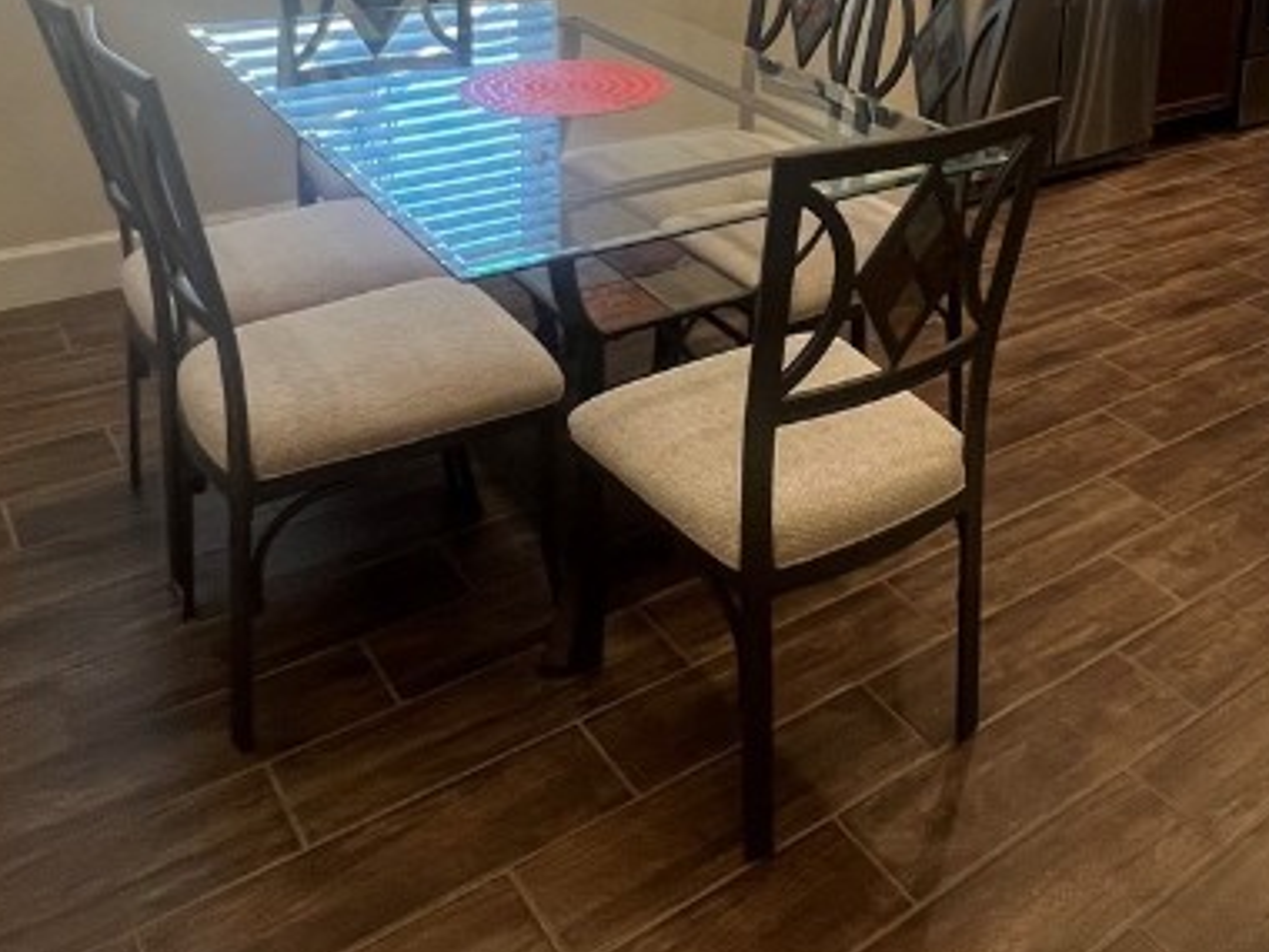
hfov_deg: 49.8
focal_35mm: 35
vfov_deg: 36.8
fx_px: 1283
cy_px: 13
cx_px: 995
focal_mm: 1.57
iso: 200
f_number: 1.8
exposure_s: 1/120
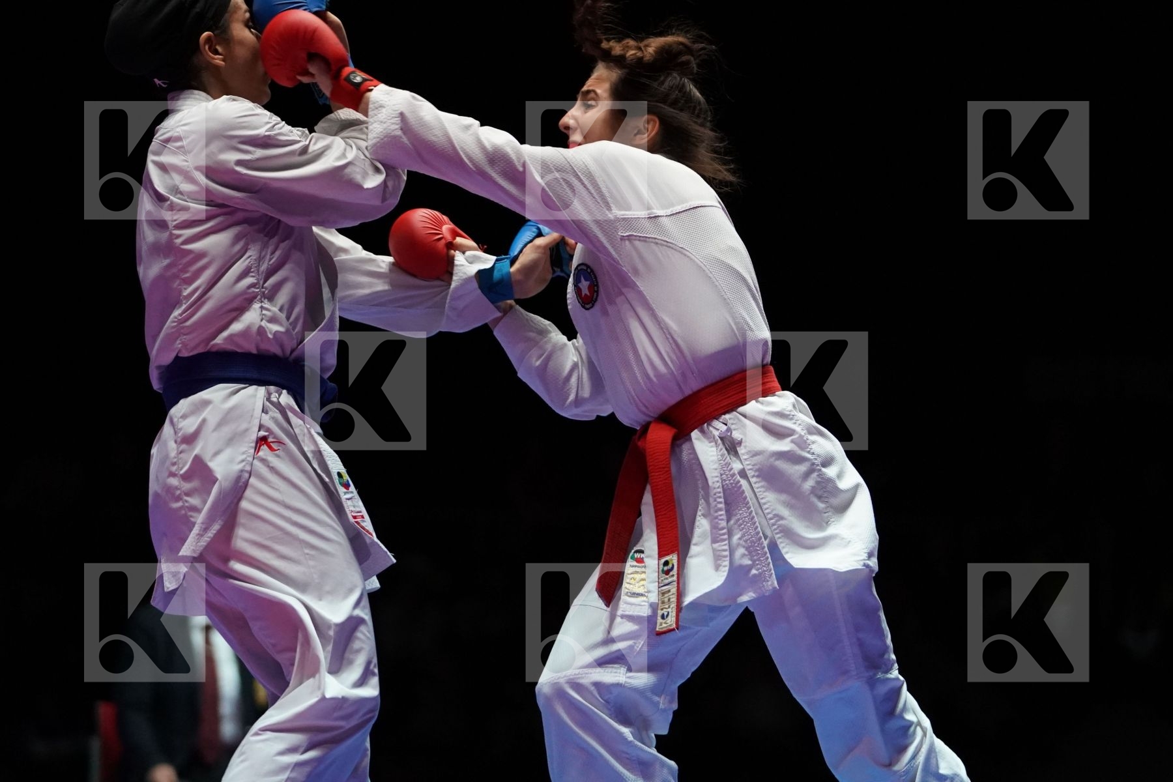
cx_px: 586
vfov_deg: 8.0
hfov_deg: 12.0
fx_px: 5571
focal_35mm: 171
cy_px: 391
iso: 4000
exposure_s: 1/1000
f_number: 2.8
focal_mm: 114
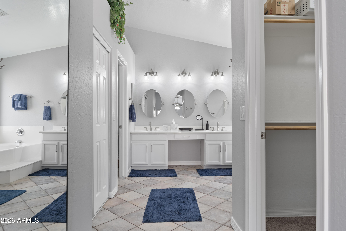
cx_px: 173
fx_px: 211
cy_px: 116
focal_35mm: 22
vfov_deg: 57.2
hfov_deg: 78.6
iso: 250
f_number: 9
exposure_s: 1/2.5
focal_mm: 15
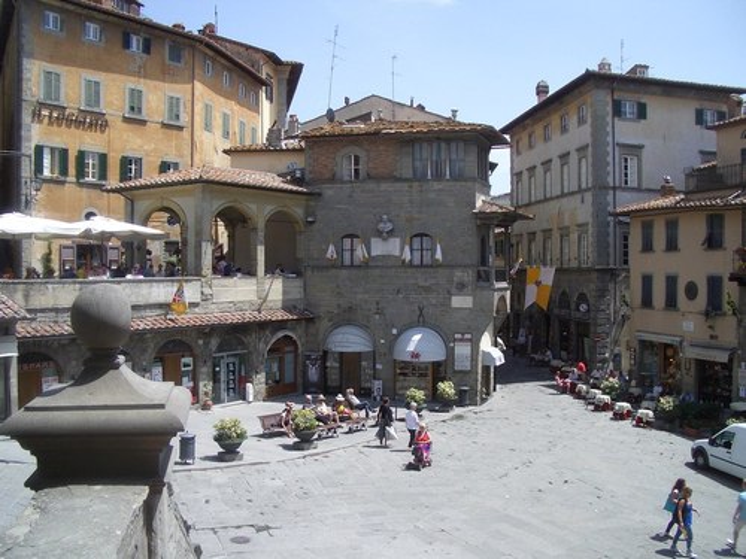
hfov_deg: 52.6
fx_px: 754
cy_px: 280
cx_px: 373
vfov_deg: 40.7
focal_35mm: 35
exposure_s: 1/400
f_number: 4.3
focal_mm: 5.8
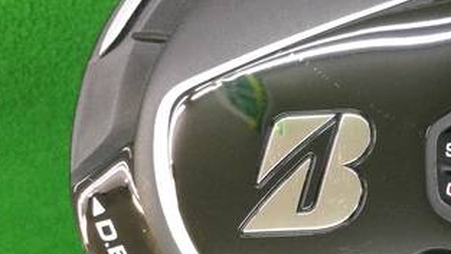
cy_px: 228
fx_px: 825
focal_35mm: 69
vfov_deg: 17.2
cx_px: 395
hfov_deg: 29.5
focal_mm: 3.3
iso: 125
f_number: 2.4
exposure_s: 1/30
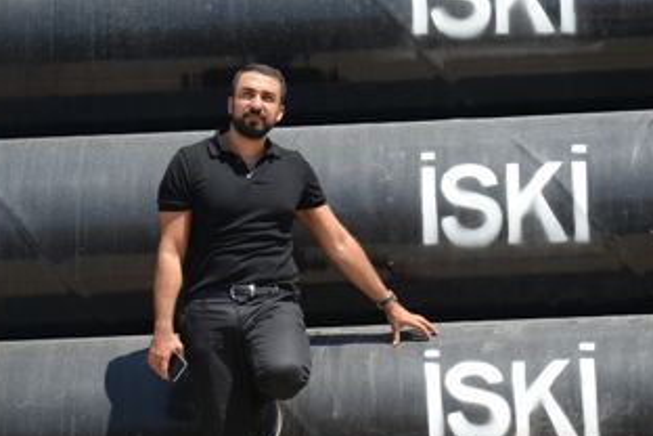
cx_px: 272
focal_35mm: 269
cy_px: 250
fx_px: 4879
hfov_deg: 7.7
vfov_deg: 5.1
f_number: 8
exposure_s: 1/800
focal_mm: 120
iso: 640
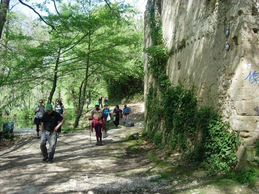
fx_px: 284
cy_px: 97
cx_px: 130
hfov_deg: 49.0
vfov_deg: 37.7
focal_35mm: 38
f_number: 2.8
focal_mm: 7.8
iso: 64
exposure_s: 1/256
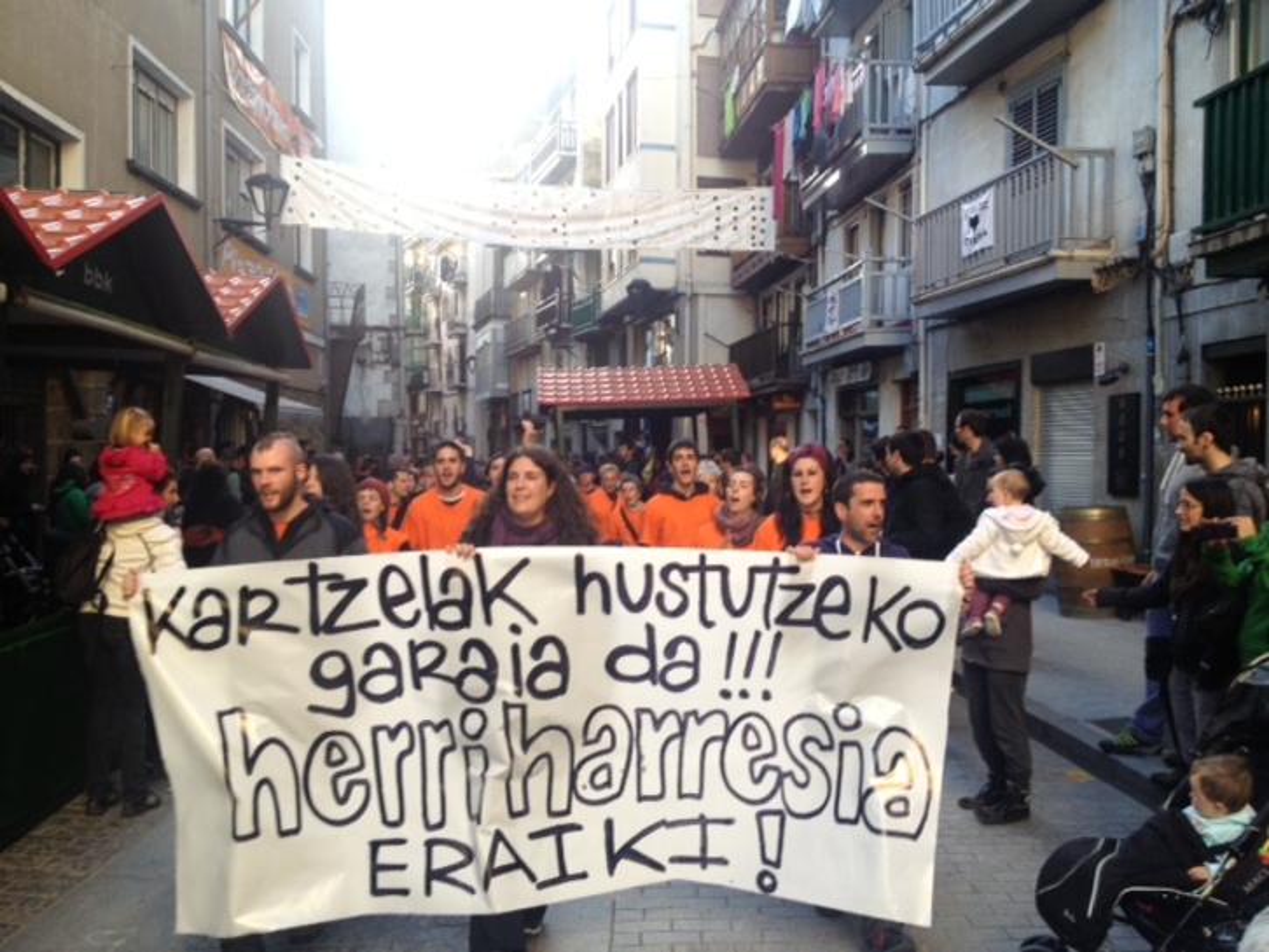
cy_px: 476
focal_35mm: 35
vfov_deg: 40.7
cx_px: 634
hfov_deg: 52.6
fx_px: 1284
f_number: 2.4
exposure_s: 1/121
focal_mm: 4.28
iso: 50
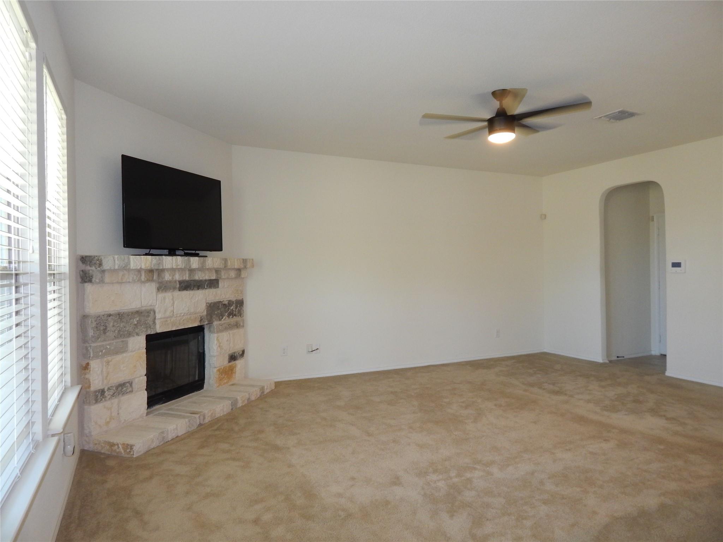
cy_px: 271
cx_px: 362
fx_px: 480
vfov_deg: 58.9
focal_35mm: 23
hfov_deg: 73.9
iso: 200
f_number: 3
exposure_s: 1/30
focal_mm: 4
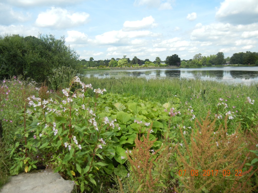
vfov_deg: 46.8
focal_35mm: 30
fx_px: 224
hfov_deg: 60.0
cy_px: 96
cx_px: 129
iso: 160
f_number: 3.5
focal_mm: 5.4
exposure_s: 1/963
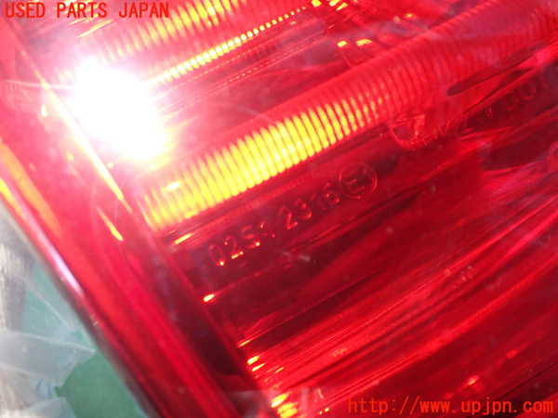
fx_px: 613
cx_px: 279
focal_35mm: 38
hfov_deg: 49.0
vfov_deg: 37.7
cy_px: 209
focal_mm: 6.83
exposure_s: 1/40
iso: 640
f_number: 2.7
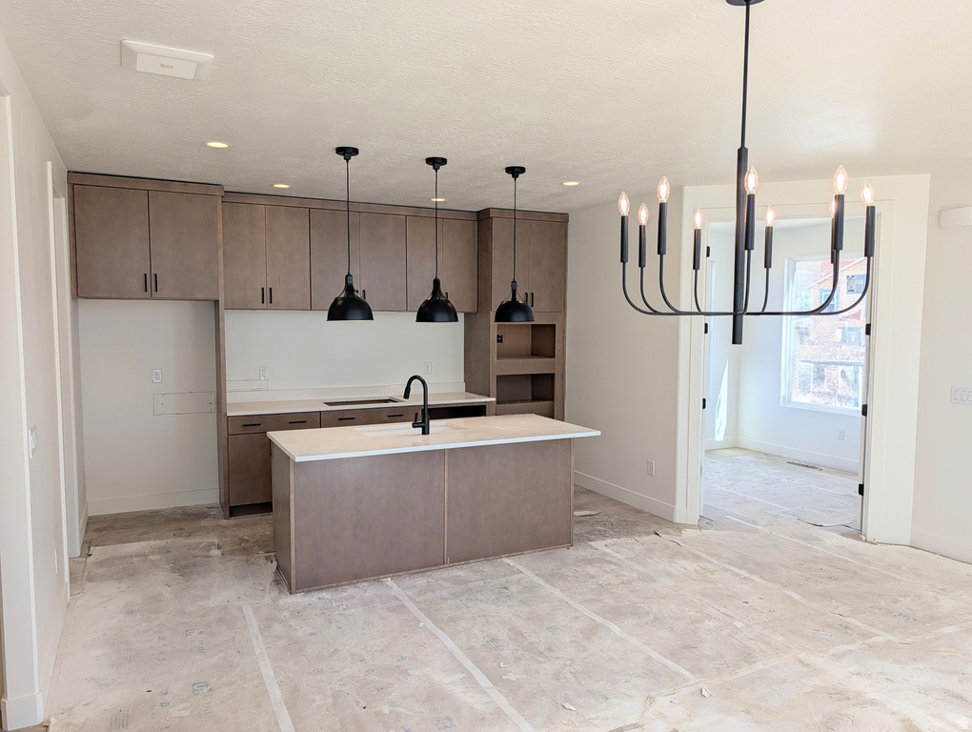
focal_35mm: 24
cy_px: 366
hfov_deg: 71.5
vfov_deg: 56.9
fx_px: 675
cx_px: 486
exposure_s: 1/262
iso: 17
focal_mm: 6.9
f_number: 1.68
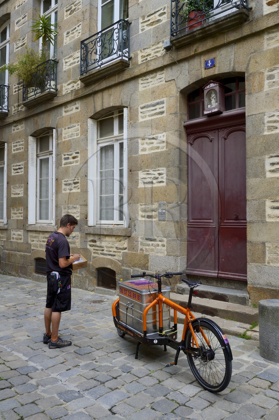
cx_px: 140
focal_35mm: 32
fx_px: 373
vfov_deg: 58.8
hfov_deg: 41.0
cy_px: 210
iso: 400
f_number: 14
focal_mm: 32
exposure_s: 1/160
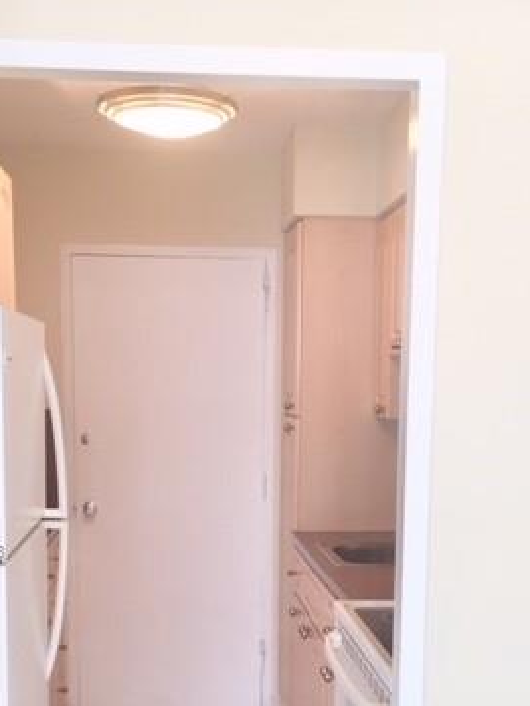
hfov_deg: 28.0
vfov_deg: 35.8
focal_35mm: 52
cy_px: 550
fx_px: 1061
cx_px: 249
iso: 40
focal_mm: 4.15
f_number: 2.2
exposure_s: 1/60
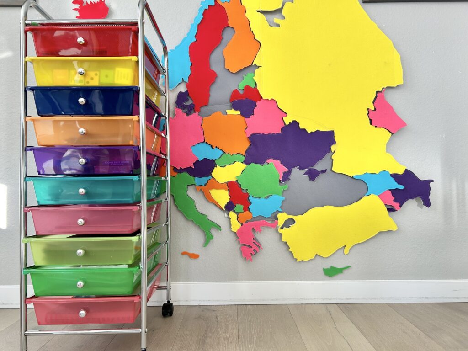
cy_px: 176
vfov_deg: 53.1
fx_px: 352
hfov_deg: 67.3
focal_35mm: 26
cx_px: 234
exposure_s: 1/120
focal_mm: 5.7
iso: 64
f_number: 1.5
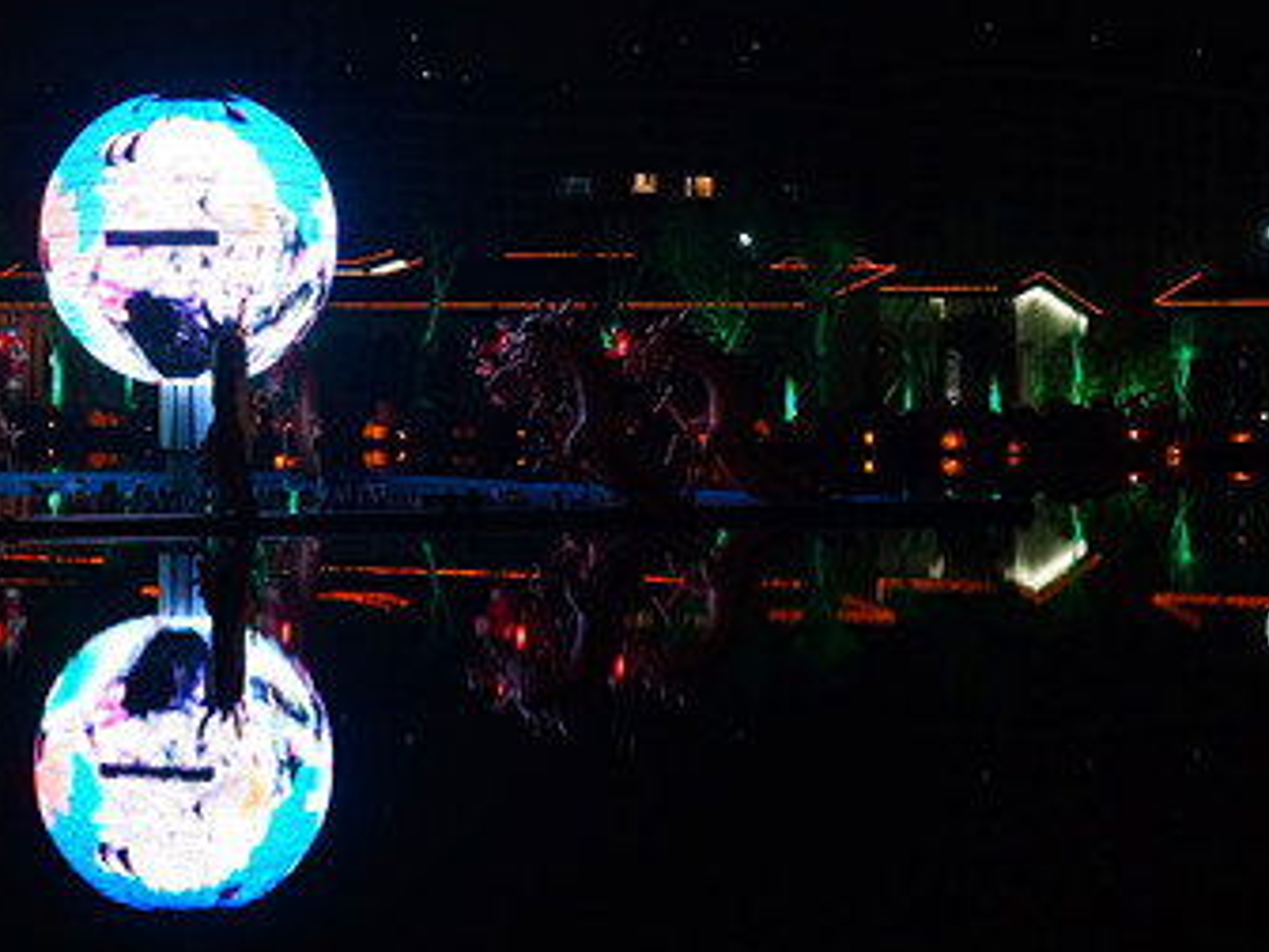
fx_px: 3776
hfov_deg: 18.9
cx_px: 215
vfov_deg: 14.3
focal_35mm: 103
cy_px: 270
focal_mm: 30
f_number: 4
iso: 1600
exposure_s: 1/60
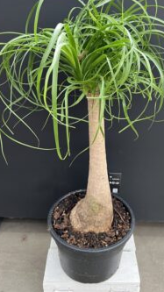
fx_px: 263
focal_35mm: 34
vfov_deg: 57.8
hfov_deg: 34.6
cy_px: 126
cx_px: 94
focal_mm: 5.7
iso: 125
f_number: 1.5
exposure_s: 1/81
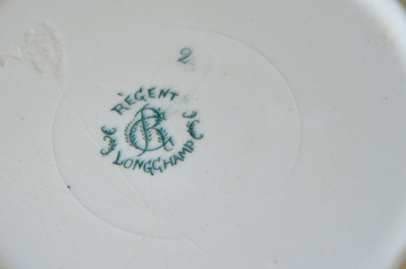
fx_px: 2360
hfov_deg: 9.8
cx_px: 149
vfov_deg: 6.5
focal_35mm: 210
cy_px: 124
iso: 1600
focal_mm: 105
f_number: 5.6
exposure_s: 1/40
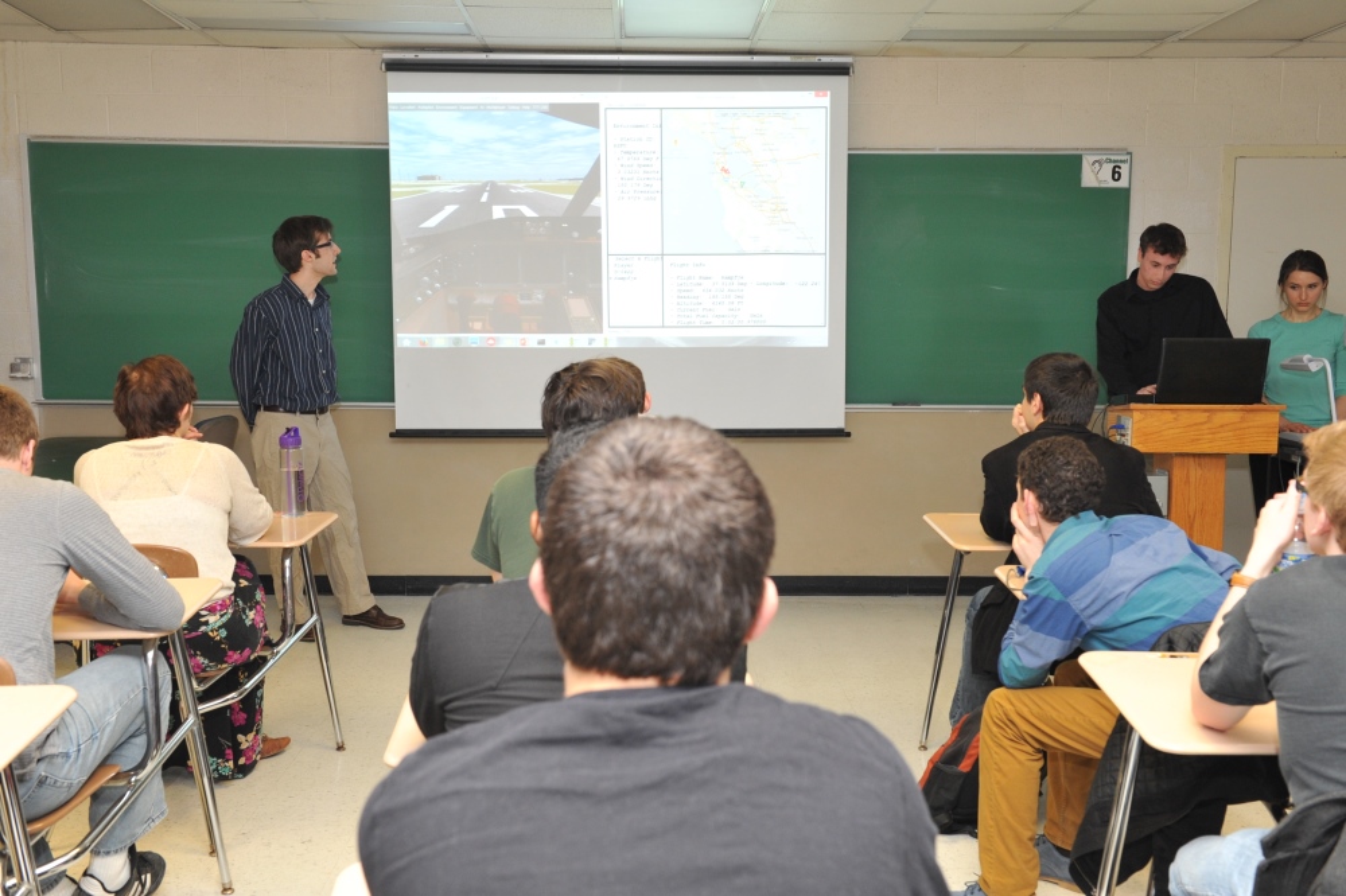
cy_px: 448
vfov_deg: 35.0
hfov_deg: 50.7
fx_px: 1420
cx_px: 673
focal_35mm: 38
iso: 1400
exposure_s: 1/60
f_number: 7.1
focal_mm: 38
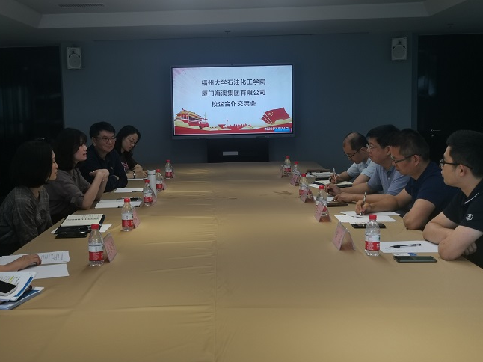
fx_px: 628
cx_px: 204
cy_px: 165
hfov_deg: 42.0
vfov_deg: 32.1
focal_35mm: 45
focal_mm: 5.58
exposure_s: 1/100
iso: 64
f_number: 1.8
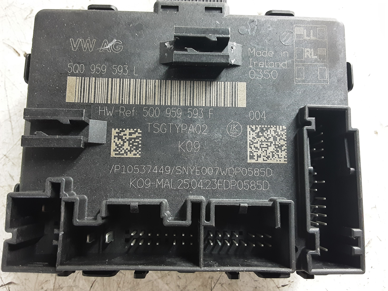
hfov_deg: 65.3
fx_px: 303
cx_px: 194
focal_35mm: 27
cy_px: 146
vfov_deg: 51.4
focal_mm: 2.91
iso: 200
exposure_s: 1/25
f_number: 1.9
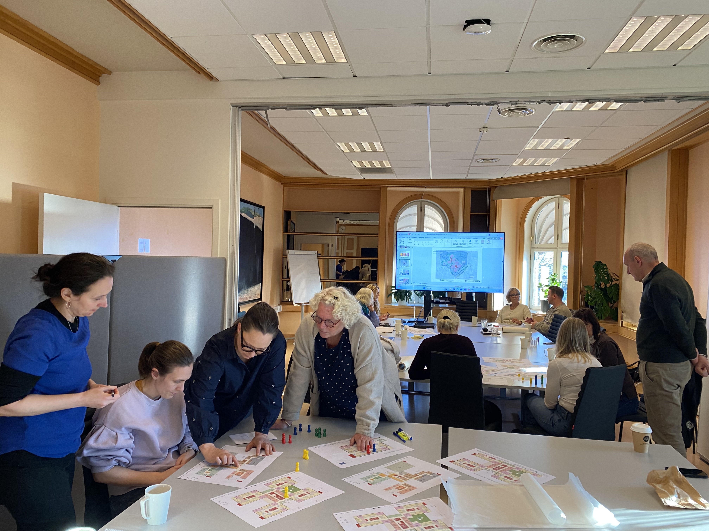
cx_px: 354
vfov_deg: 53.1
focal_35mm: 26
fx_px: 533
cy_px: 266
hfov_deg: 67.3
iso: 80
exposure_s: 1/50
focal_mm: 4.25
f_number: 1.8
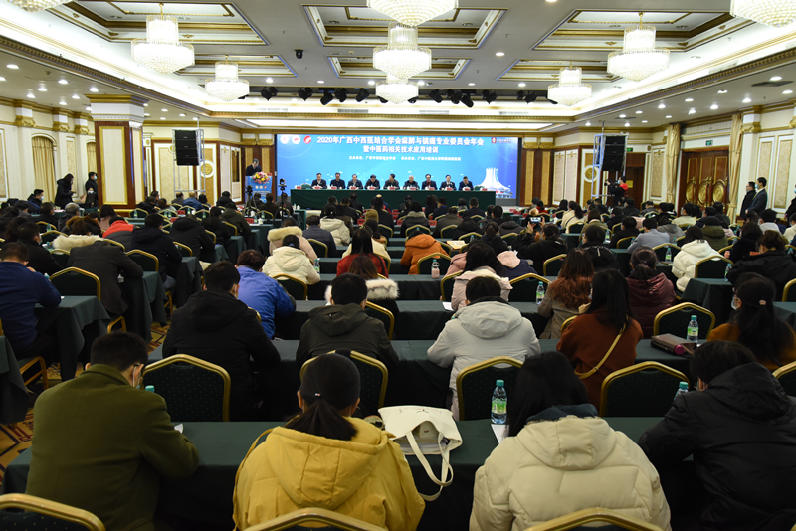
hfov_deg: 60.3
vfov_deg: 42.4
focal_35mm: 31
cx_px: 398
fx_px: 686
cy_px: 266
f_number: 5.6
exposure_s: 1/60
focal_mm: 31
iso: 2500
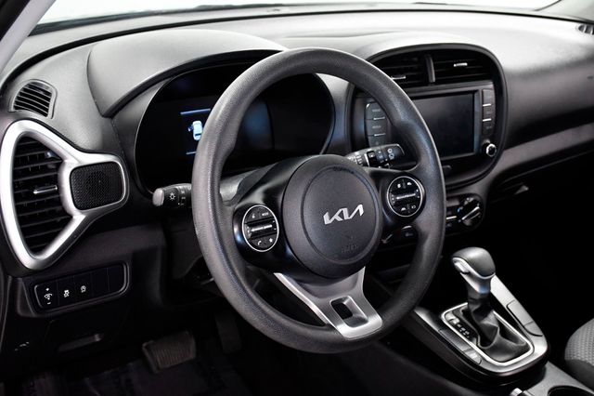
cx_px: 297
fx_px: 792
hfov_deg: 41.1
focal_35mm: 48
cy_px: 198
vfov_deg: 28.0
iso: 2500
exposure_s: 1/125
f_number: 4.5
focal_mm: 32
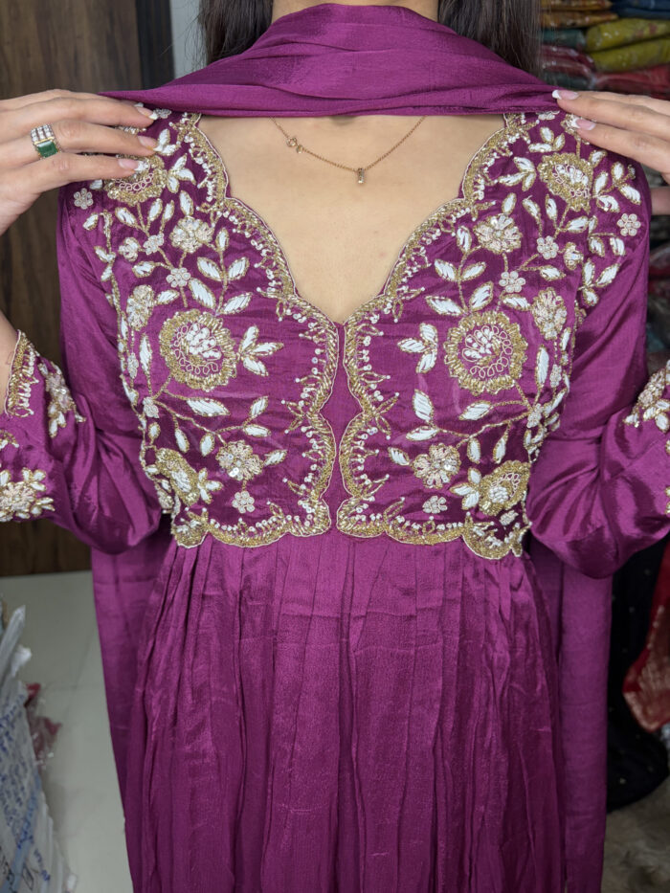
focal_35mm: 26
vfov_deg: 67.3
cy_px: 446
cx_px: 335
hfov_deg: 53.1
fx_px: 671
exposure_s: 1/100
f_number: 1.6
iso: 125
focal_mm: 5.96
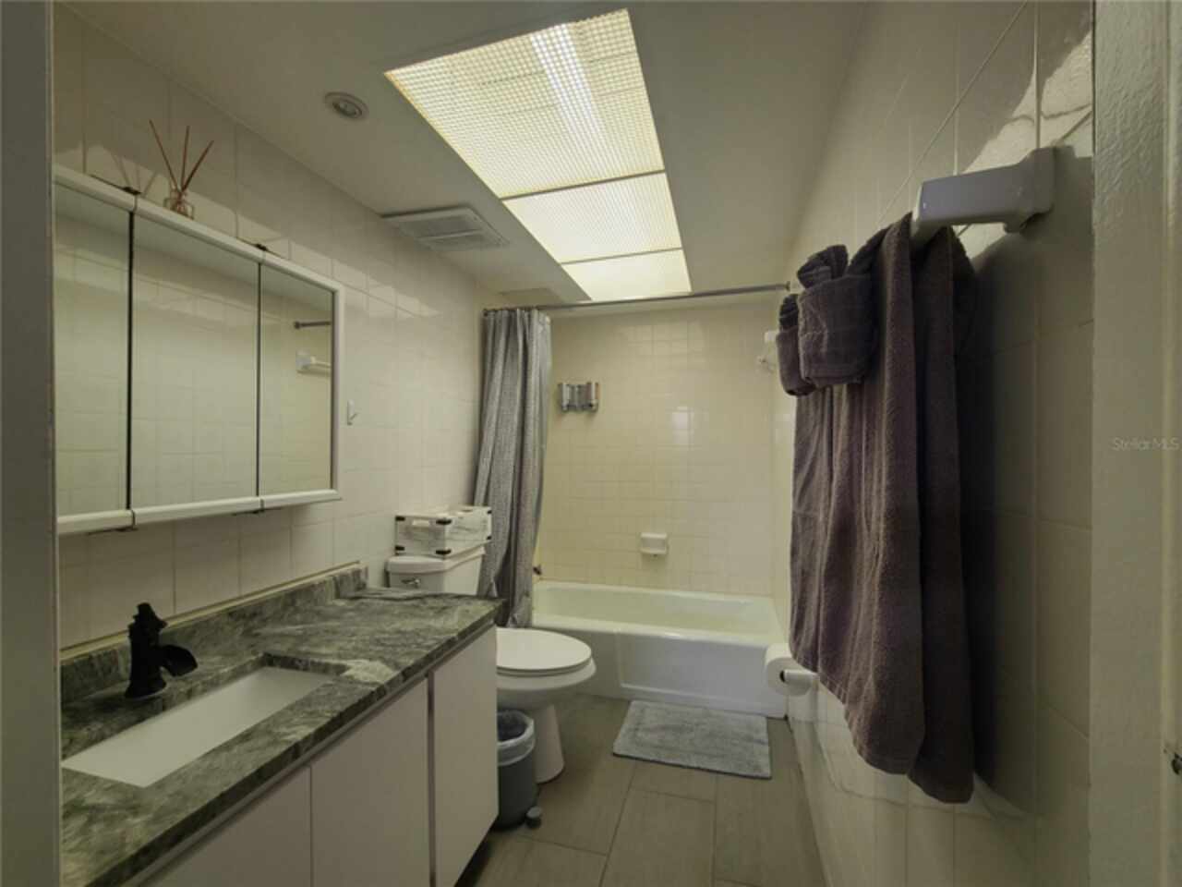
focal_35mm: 13
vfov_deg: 89.9
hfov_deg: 106.2
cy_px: 444
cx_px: 591
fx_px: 444
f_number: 2.2
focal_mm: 2.2
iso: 80
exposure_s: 1/60
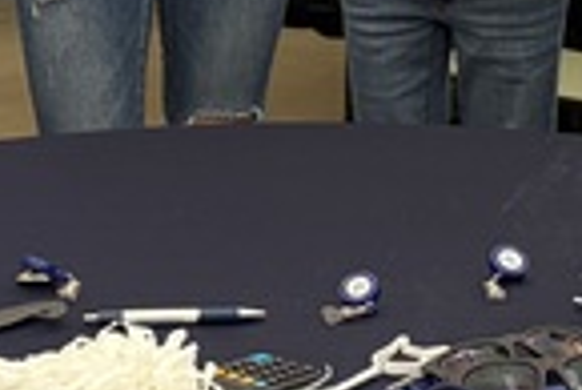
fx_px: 2411
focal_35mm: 149
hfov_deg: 13.8
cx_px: 273
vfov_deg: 9.2
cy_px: 177
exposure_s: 1/60
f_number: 1.6
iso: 160
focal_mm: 5.96
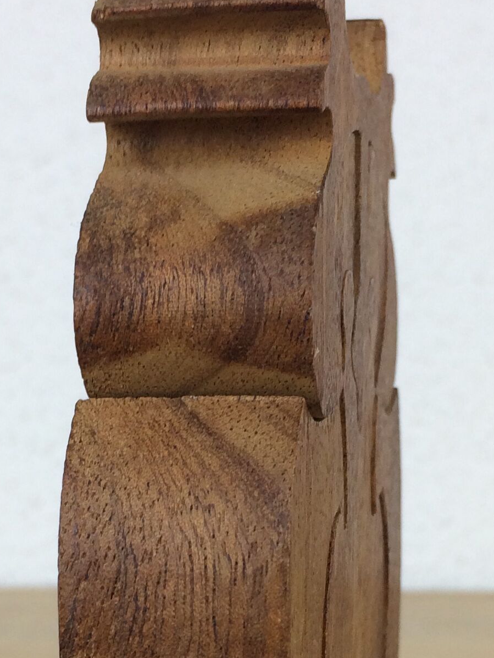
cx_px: 242
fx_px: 1503
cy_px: 574
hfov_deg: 18.7
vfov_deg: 24.1
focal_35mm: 79
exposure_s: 1/100
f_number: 2.2
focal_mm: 4.15
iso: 64
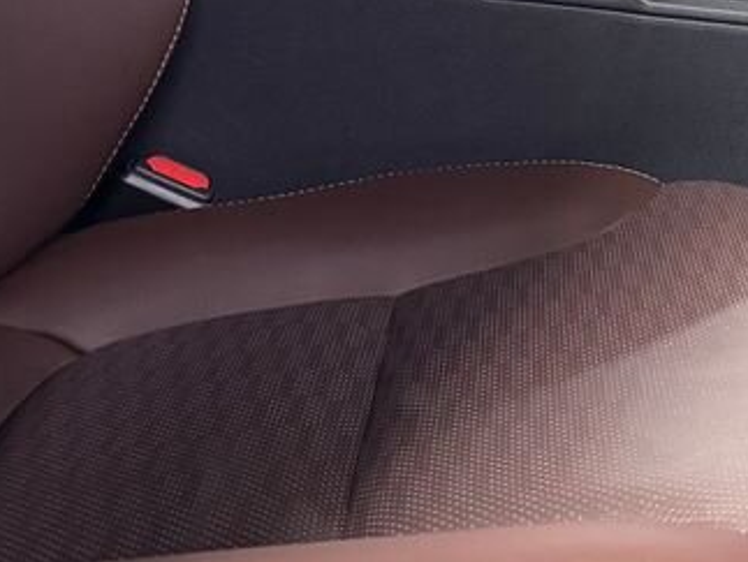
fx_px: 1644
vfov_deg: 18.3
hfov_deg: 24.6
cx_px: 729
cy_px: -136
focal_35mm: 76
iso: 800
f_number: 1.78
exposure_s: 1/33
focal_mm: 6.76
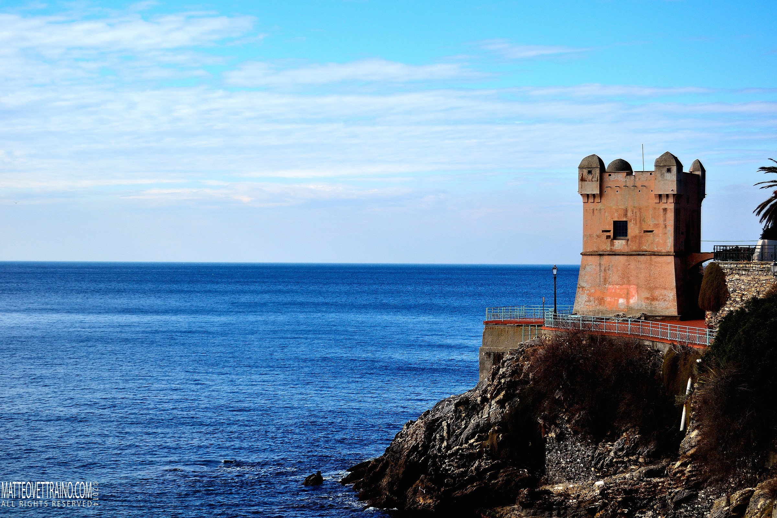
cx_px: 388
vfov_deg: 18.2
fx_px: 1619
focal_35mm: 75
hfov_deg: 27.0
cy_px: 259
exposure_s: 1/1000
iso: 100
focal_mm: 50
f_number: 5.6
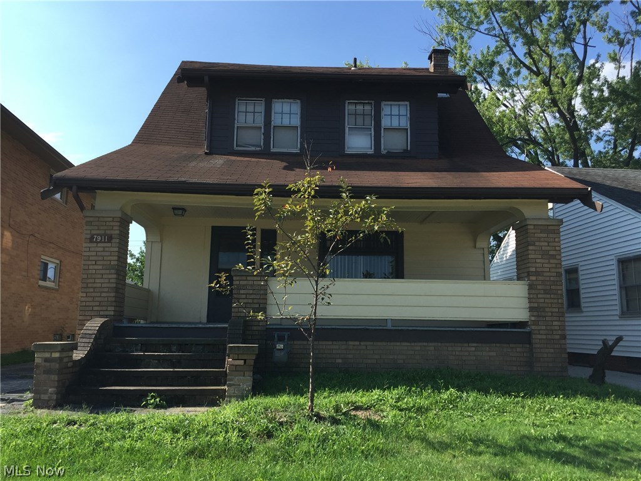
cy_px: 240
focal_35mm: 29
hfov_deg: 61.7
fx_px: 537
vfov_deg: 48.2
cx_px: 320
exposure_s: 1/1130
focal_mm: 4.15
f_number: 2.2
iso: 32
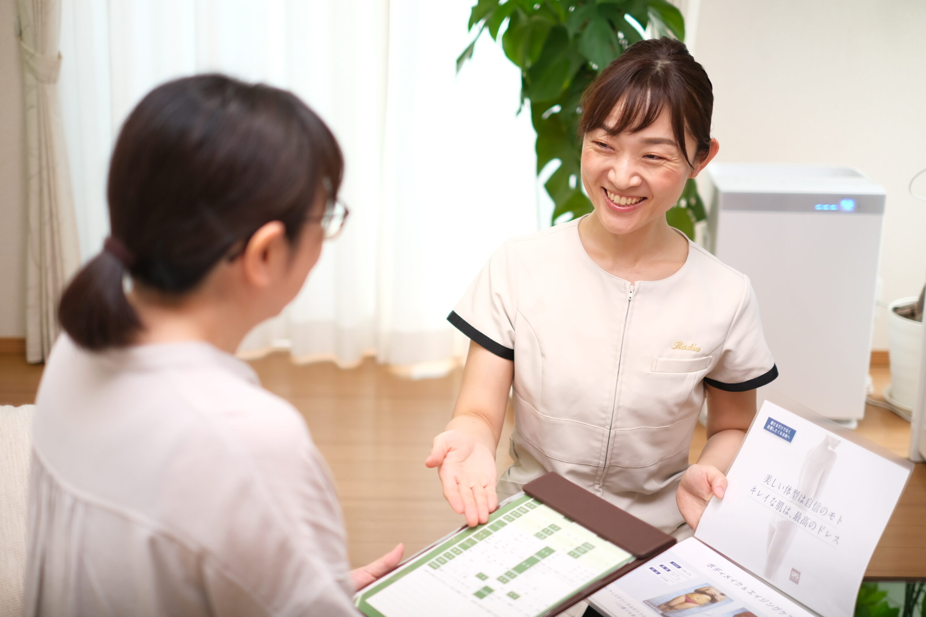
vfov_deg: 25.5
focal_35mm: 53
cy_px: 308
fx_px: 1363
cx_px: 463
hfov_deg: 37.5
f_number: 1.4
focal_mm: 35
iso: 400
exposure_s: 1/250
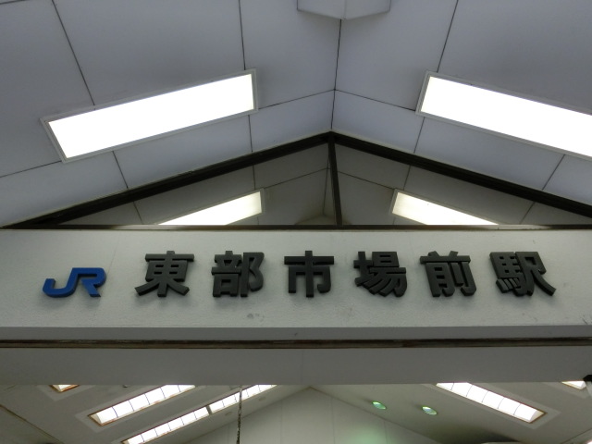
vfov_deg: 54.9
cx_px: 296
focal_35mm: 25
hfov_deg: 69.4
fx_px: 428
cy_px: 222
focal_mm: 4.5
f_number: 3.5
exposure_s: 1/125
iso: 200
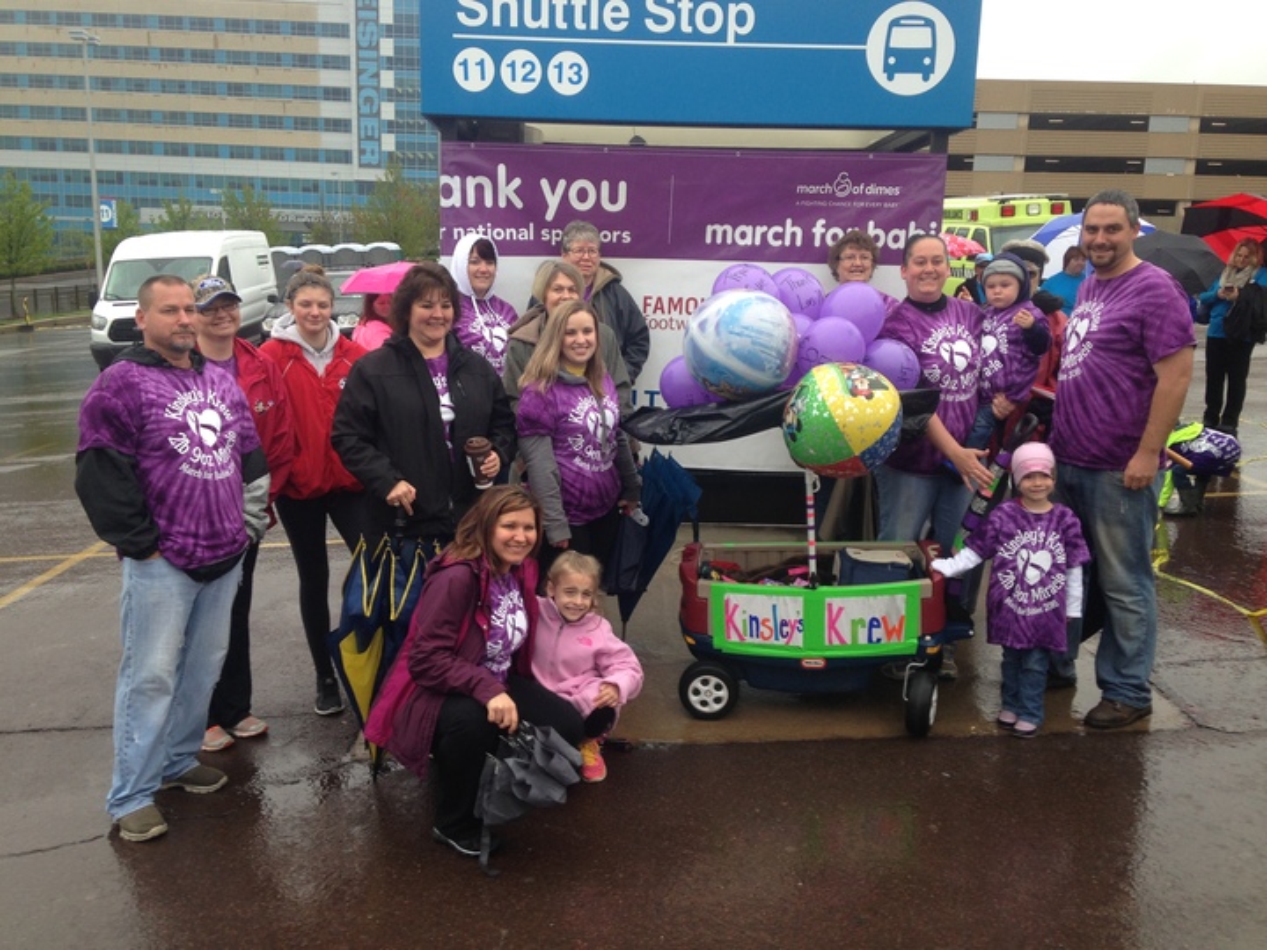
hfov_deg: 55.4
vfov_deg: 42.9
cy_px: 475
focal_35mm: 33
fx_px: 1208
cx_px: 634
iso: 50
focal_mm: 4.12
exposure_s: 1/127
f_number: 2.4
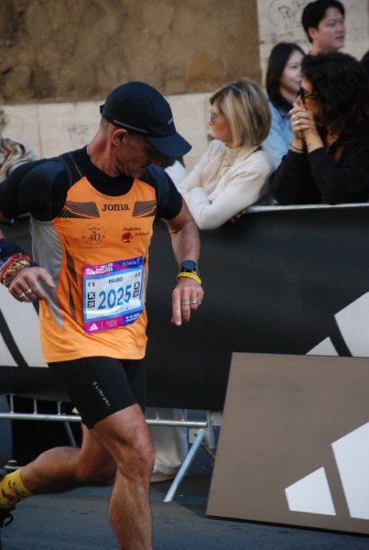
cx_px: 184
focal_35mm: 150
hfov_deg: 9.2
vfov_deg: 13.7
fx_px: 2294
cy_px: 275
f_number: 5.6
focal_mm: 100
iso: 1000
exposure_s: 1/500
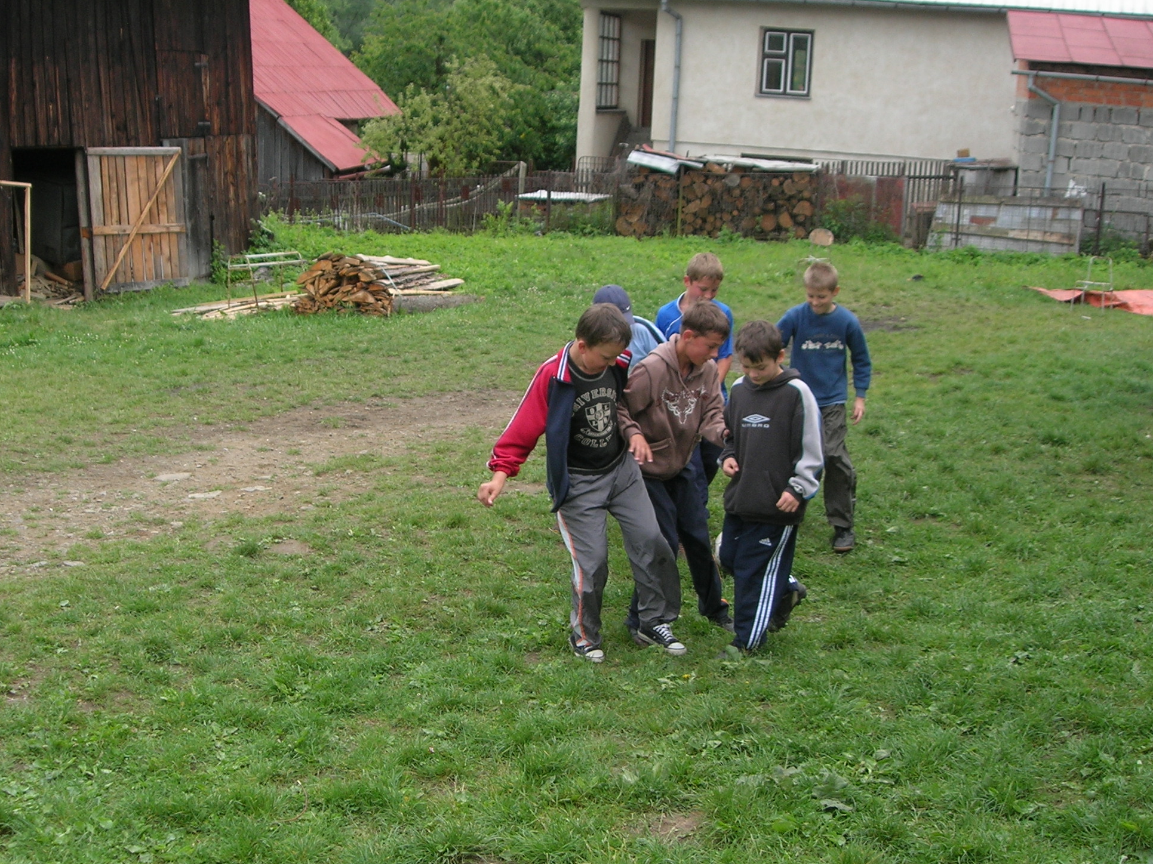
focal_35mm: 51
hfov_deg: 37.5
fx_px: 1699
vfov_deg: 28.5
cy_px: 464
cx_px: 519
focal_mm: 7.8
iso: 64
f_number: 4.8
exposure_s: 1/244
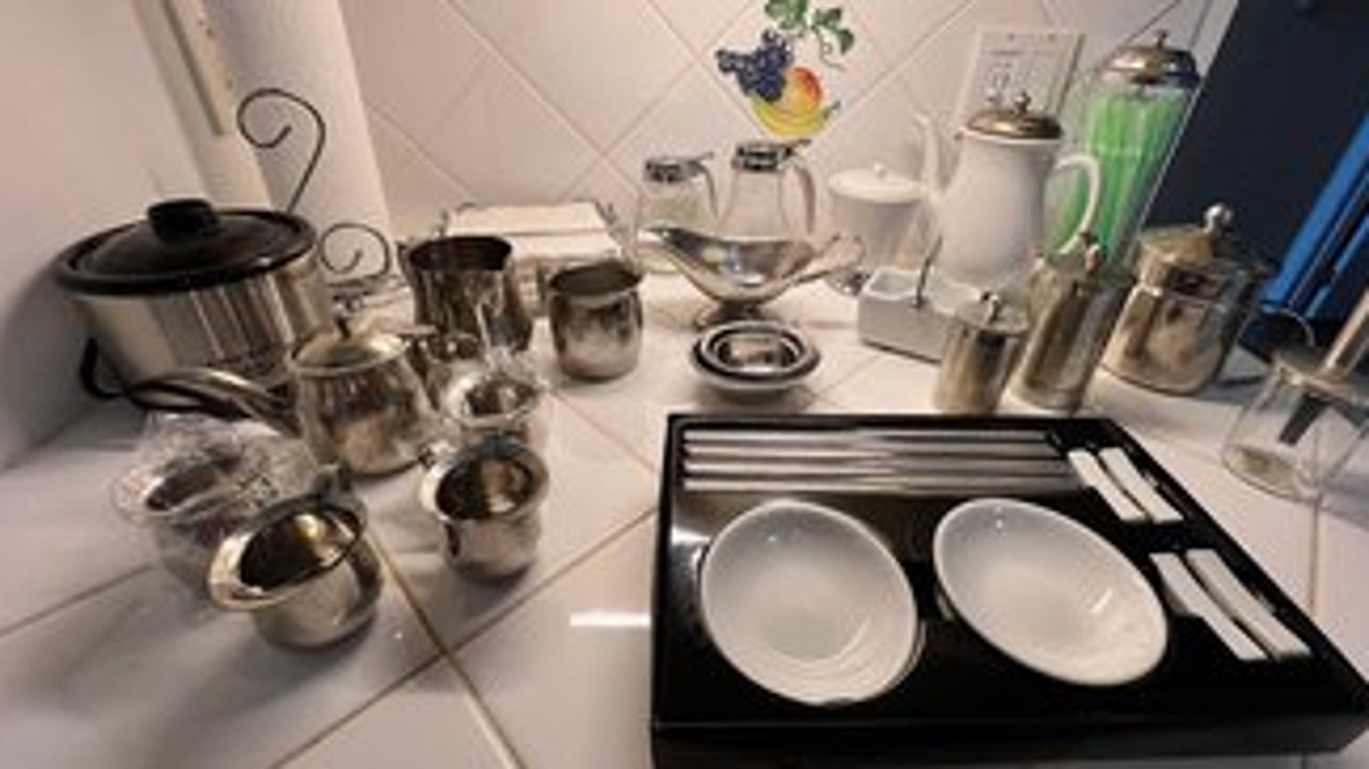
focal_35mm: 15
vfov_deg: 70.2
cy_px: 340
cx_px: 720
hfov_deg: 102.9
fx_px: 544
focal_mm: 1.57
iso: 80
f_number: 1.8
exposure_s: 1/120
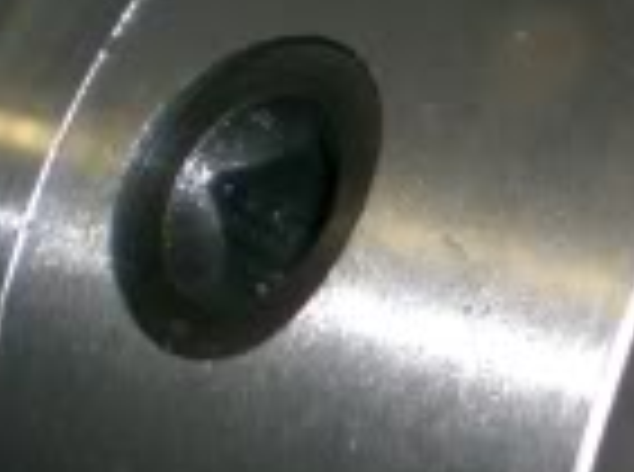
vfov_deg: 8.4
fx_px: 3160
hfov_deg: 10.3
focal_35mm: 173
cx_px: 1398
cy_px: 679
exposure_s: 1/60
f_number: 3.1
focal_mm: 6.3
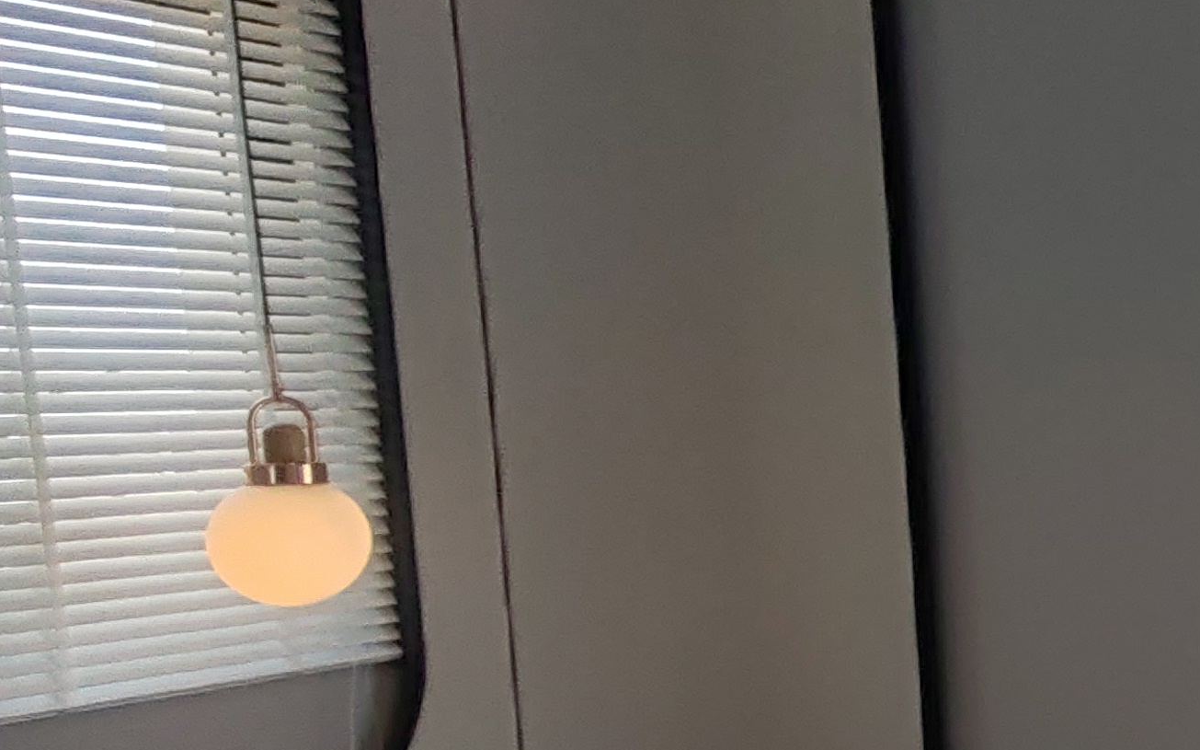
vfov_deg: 24.5
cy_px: 576
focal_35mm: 52
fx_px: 1700
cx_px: 1588
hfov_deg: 30.2
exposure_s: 1/940
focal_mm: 1.96
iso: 50
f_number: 2.2
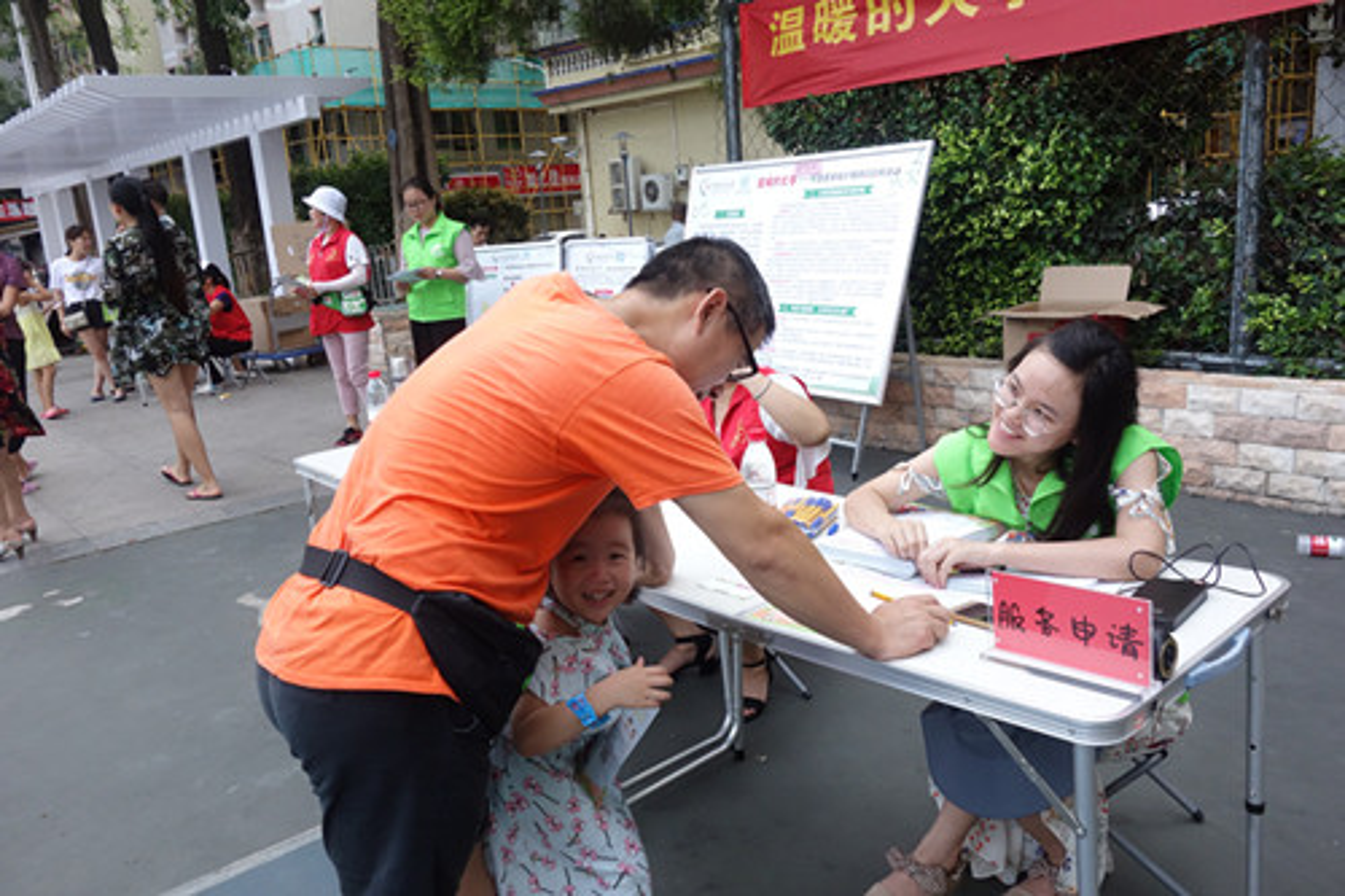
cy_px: 448
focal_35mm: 28
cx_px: 672
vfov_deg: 46.4
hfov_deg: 65.5
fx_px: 1046
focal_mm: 10.4
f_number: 5.6
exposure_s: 1/320
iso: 800
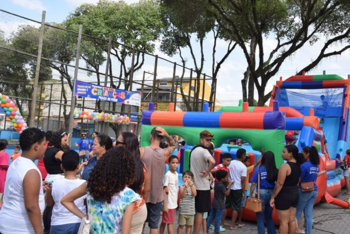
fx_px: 321
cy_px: 118
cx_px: 210
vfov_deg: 40.0
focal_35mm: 33
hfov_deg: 56.8
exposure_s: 1/320
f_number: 9
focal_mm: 18
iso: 200
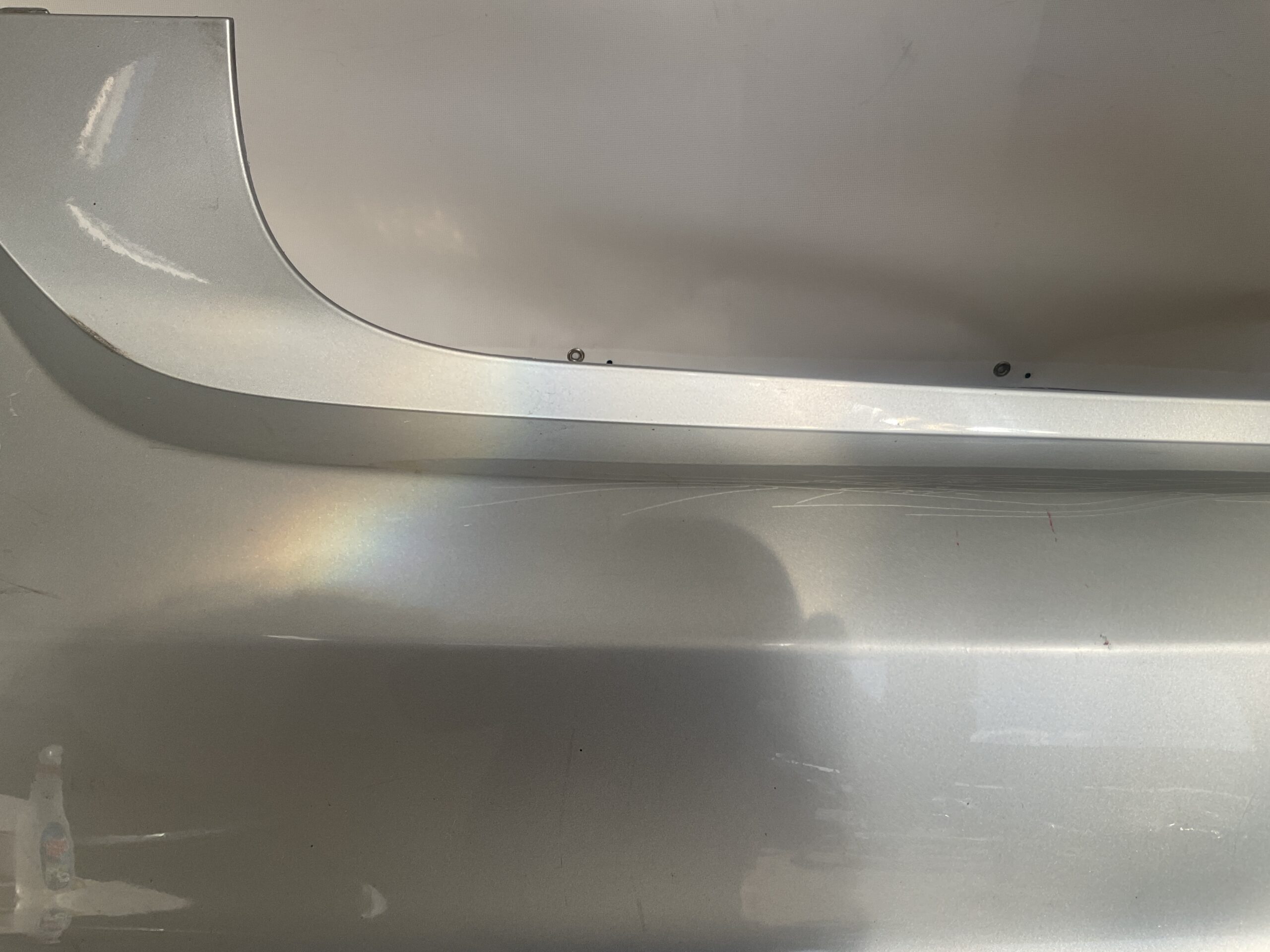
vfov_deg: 48.2
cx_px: 635
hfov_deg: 61.7
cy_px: 476
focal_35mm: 29
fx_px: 1064
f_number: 1.8
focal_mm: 3
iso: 16
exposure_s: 1/1076
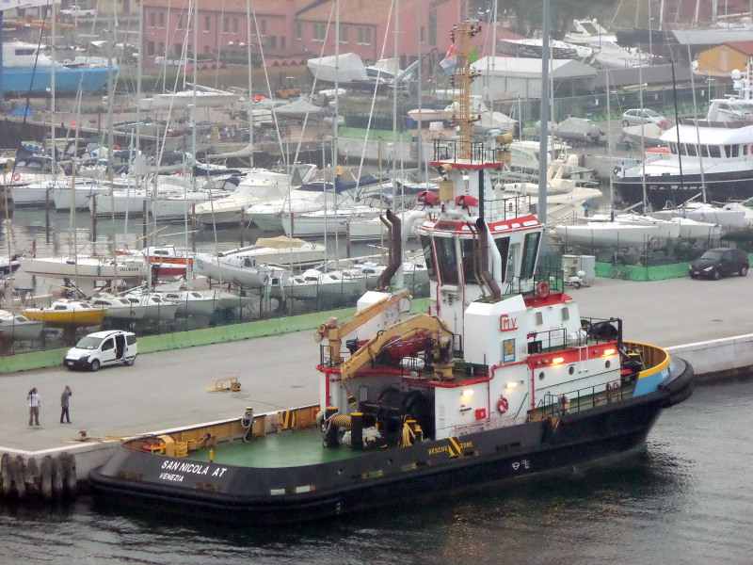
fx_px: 4090
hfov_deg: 10.5
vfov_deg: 7.9
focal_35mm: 188
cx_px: 376
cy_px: 282
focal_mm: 33.8
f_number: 6.3
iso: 400
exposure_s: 1/30
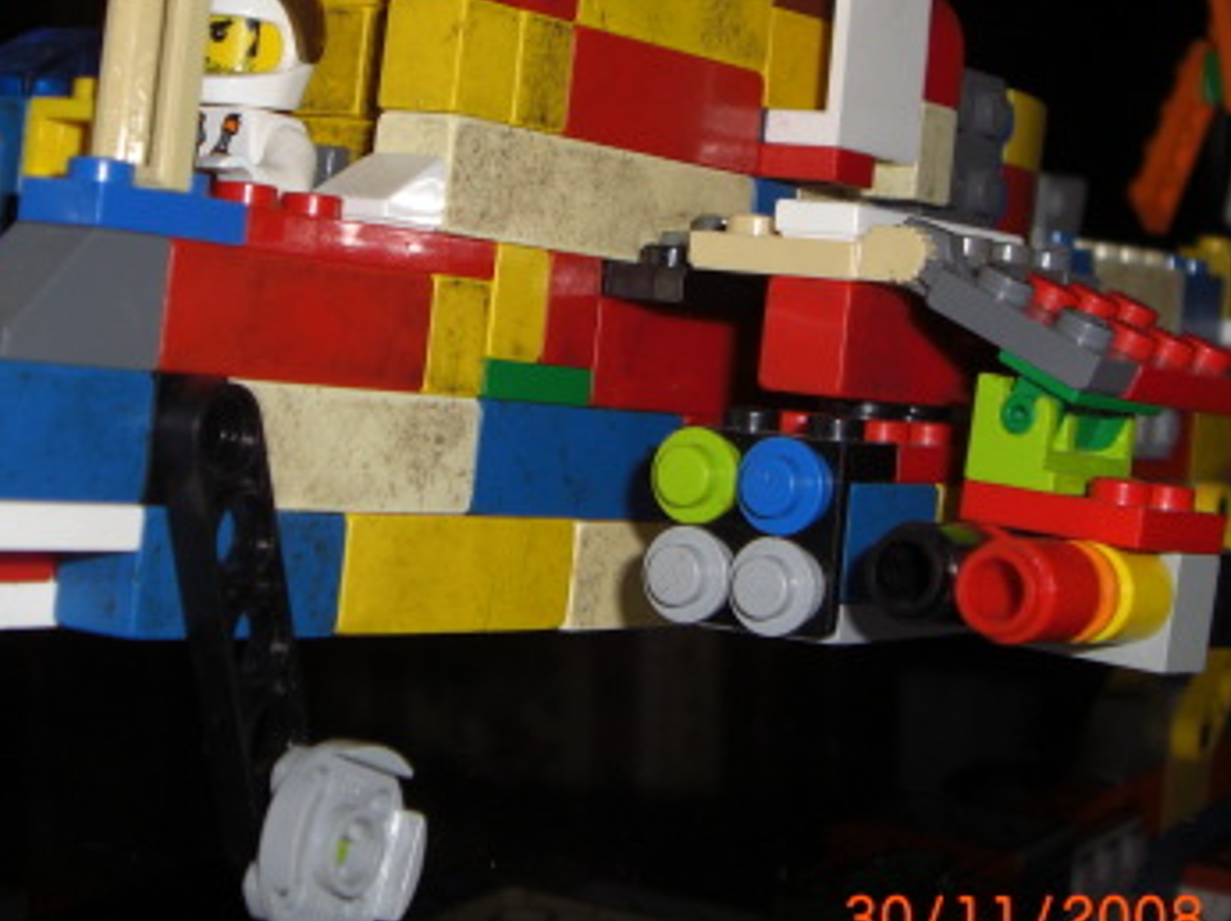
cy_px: 242
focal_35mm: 87
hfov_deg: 22.5
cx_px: 530
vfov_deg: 16.9
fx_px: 3092
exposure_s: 1/60
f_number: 3
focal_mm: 7.6
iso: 64
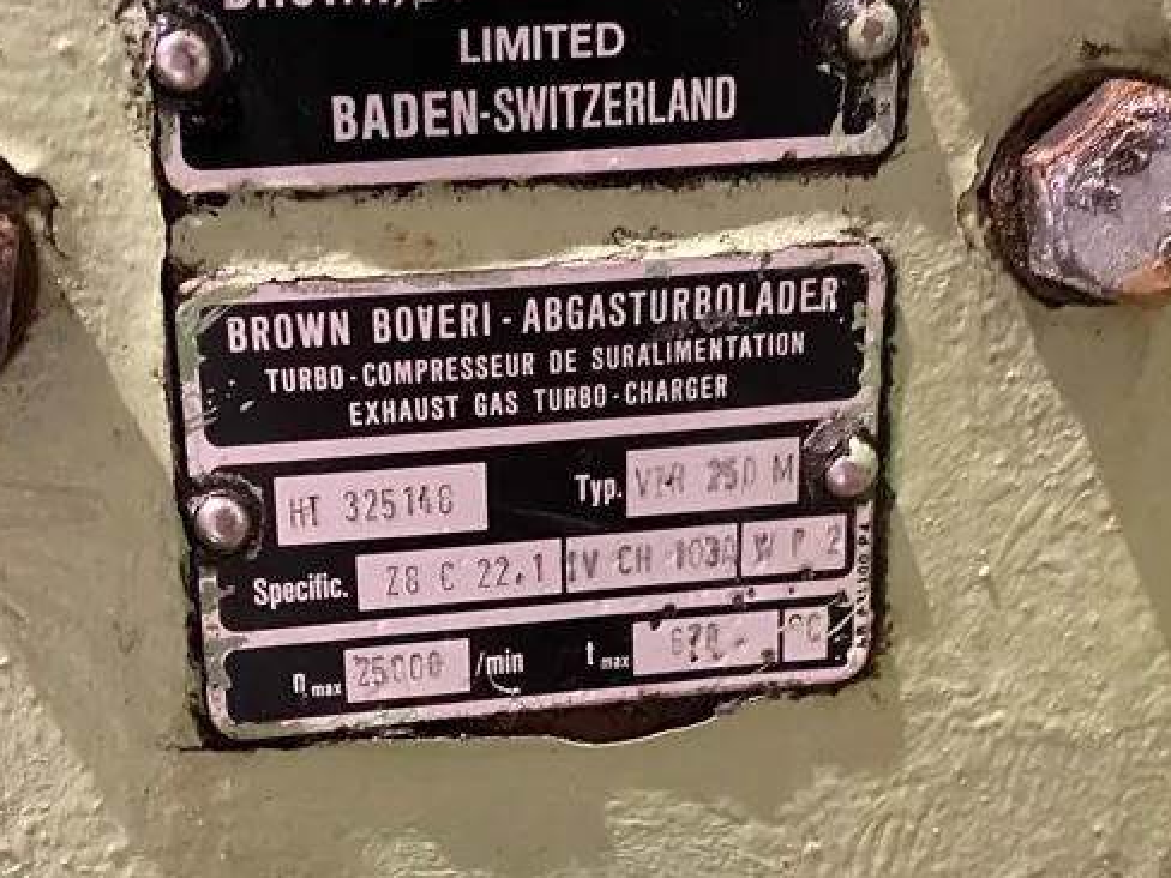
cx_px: 581
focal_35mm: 33
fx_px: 1116
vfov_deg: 42.9
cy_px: 404
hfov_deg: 55.4
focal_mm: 4.25
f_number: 1.8
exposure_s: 1/25
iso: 500
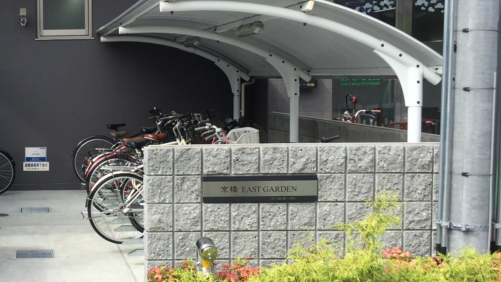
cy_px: 137
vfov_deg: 20.1
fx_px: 797
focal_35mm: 60
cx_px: 40
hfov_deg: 32.9
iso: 32
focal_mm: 4.15
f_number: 2.2
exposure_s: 1/1099
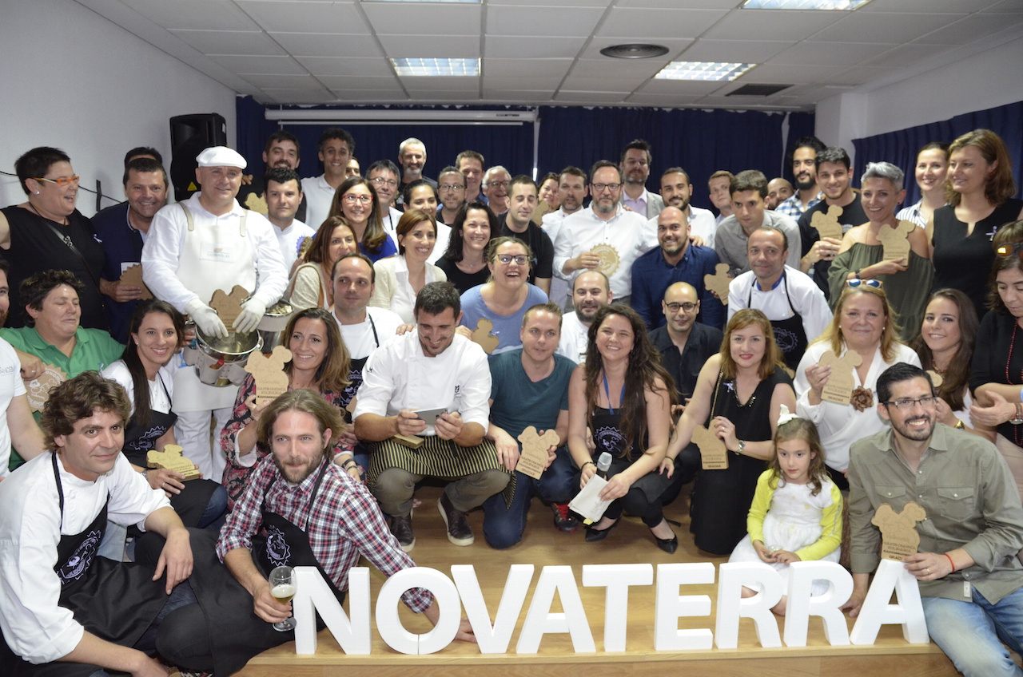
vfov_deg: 50.2
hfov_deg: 70.5
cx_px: 512
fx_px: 723
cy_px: 338
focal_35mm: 26
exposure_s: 1/60
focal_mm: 17
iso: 1800
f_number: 4
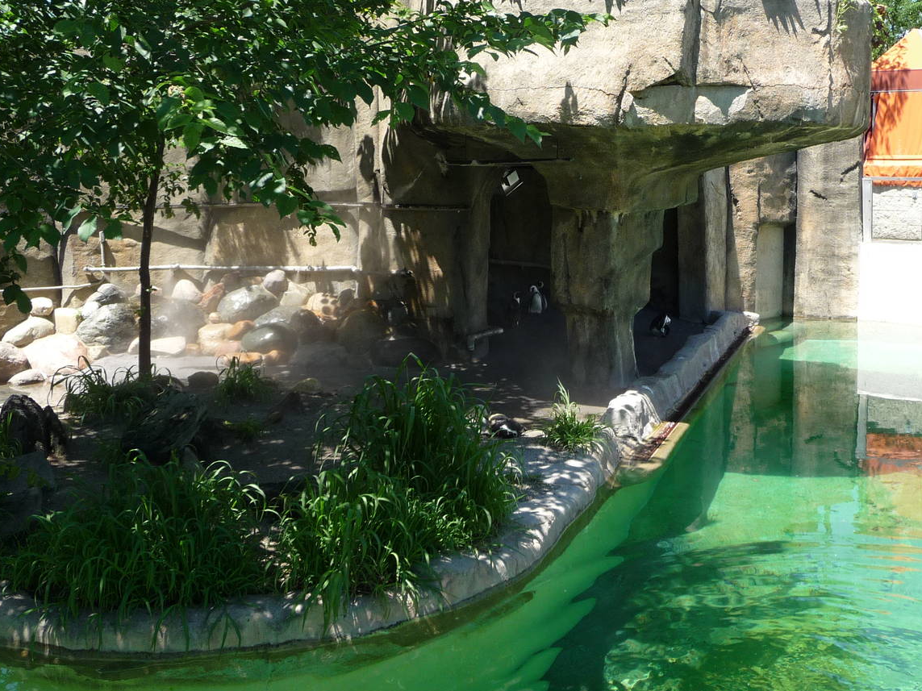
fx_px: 1119
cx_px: 531
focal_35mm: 42
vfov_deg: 34.2
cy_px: 264
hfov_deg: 44.7
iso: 100
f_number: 3.4
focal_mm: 5
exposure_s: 1/320
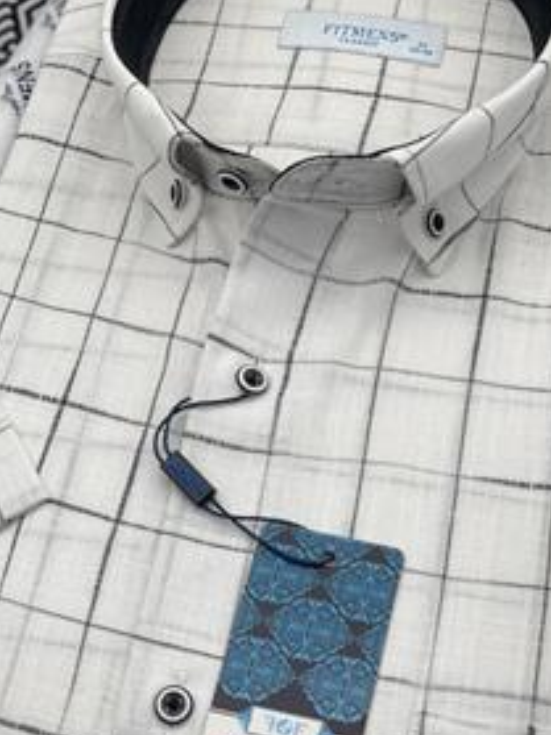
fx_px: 1635
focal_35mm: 77
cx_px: 279
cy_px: 325
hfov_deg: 19.1
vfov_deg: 25.3
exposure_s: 1/135
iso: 25
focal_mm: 6
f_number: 2
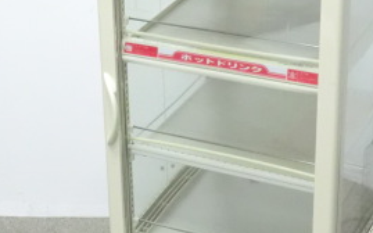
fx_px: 976
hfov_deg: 21.6
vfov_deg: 13.6
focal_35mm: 96
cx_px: 237
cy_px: 107
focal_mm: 6.9
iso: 800
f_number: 3.9
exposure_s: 1/40
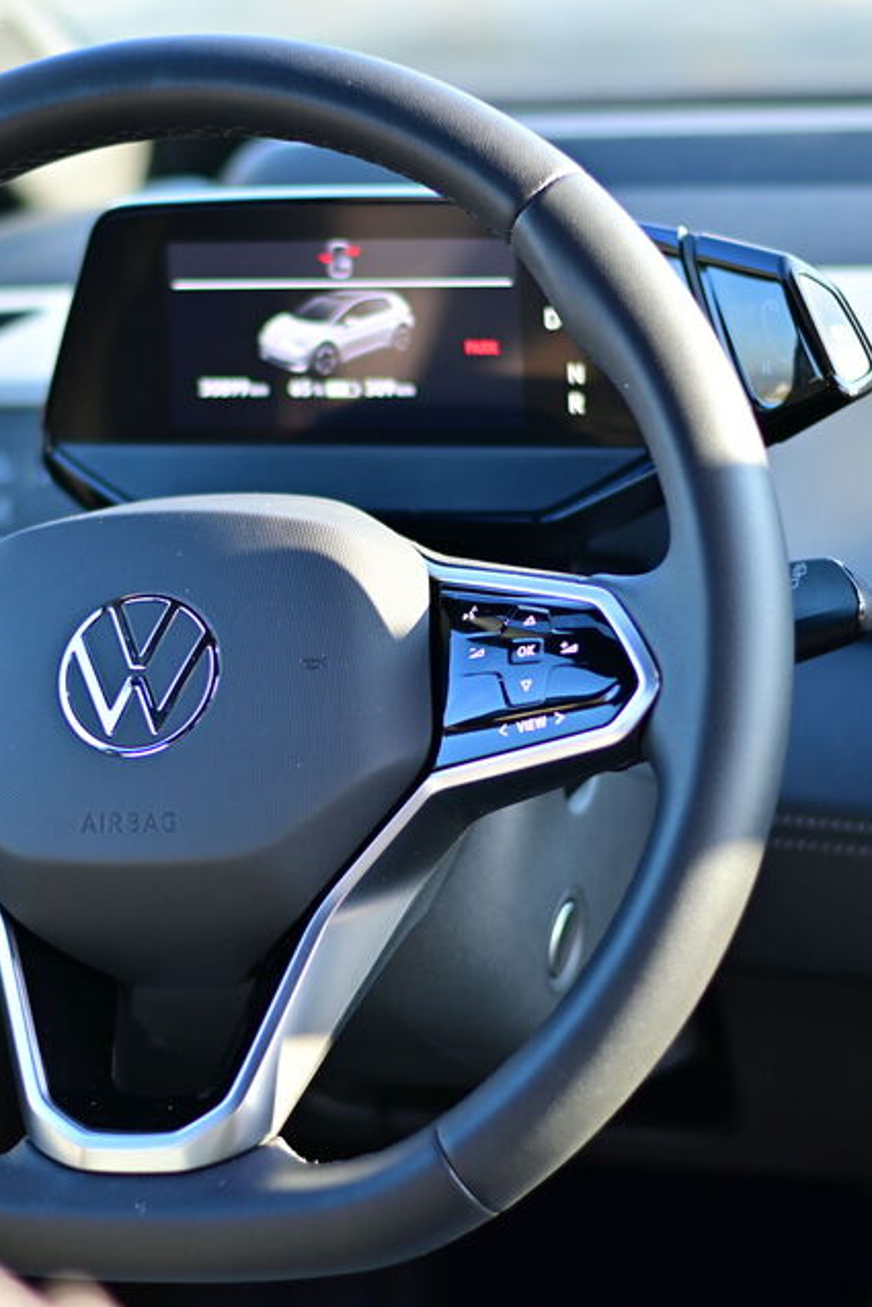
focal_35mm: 113
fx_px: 4103
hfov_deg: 12.1
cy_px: 655
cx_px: 250
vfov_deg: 18.1
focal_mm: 50
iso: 100
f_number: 1.8
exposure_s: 1/250
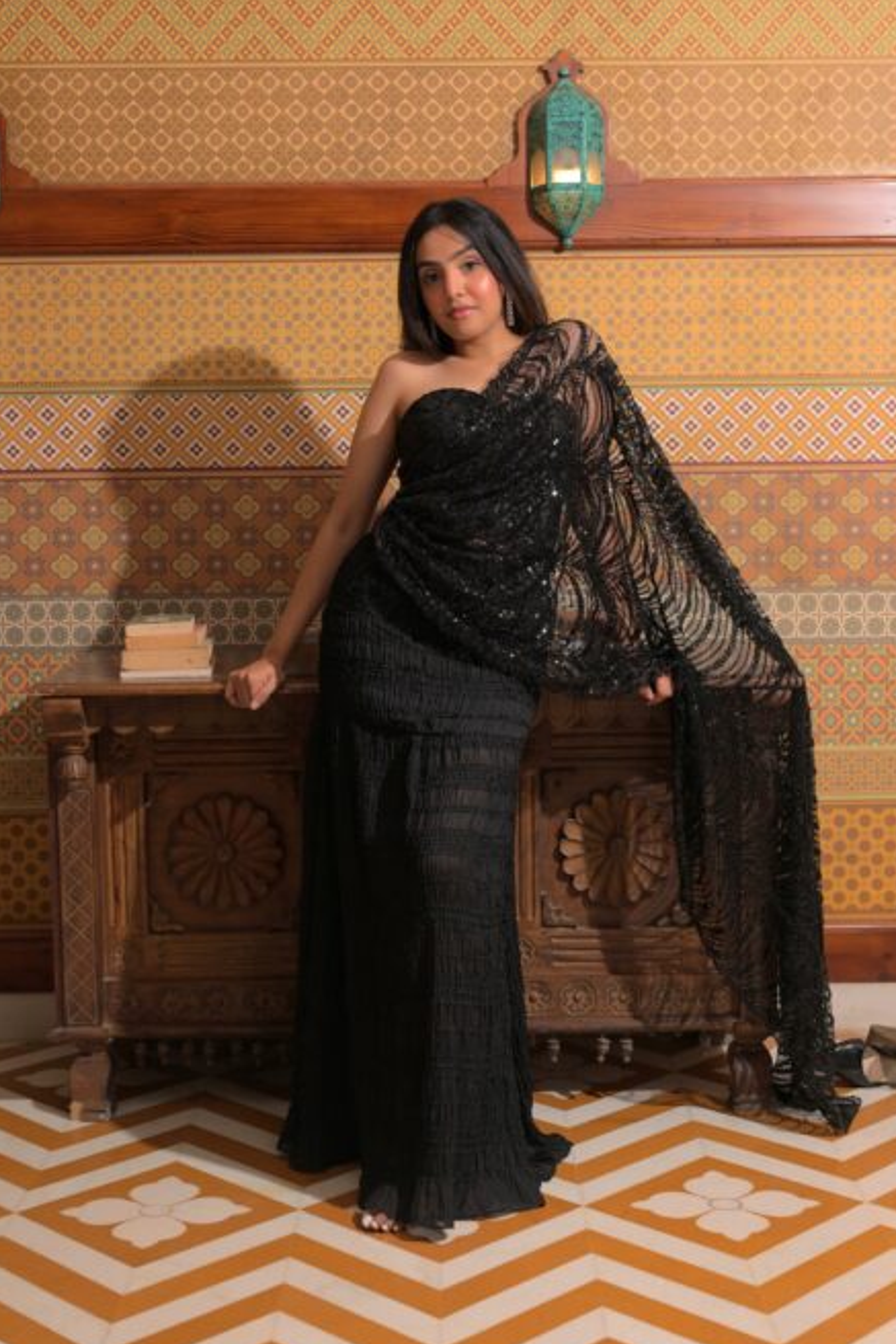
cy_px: 673
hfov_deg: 26.5
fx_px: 1903
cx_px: 450
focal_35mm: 51
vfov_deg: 38.9
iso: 200
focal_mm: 50
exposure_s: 1/200
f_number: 4
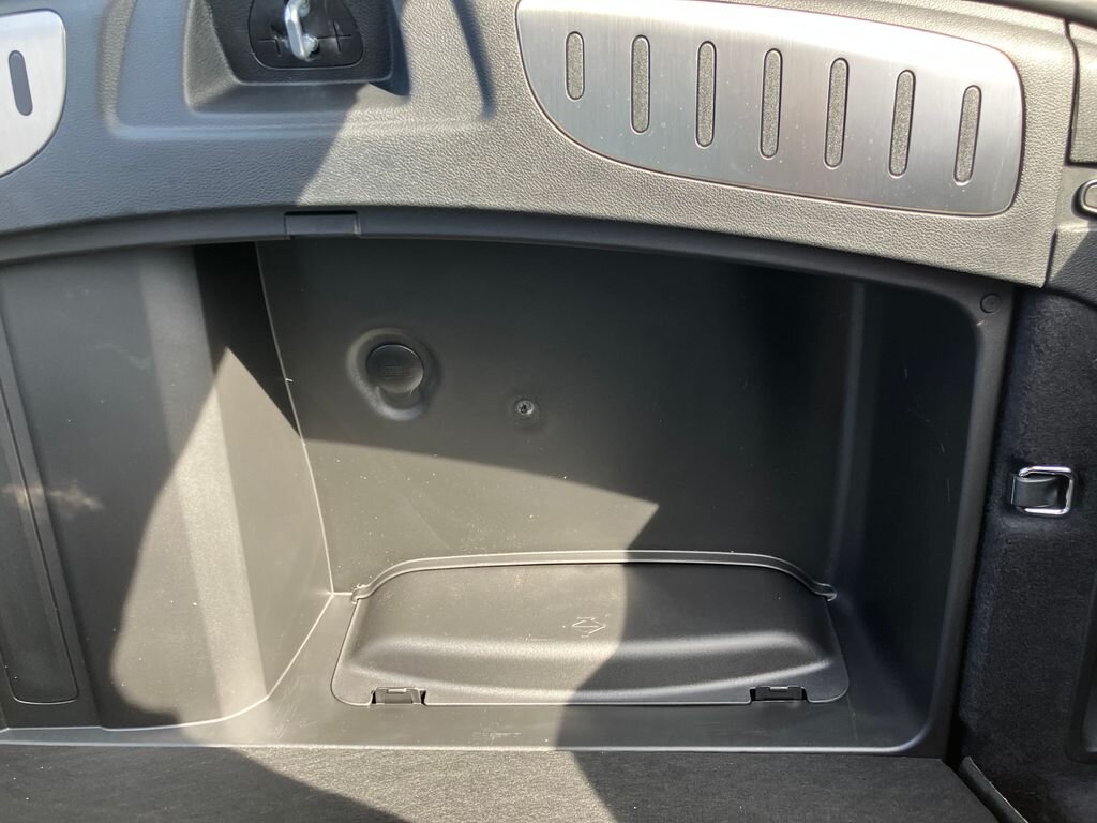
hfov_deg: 63.4
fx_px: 887
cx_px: 548
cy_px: 412
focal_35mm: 28
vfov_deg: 49.7
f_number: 1.8
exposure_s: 1/121
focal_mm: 3.99
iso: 50
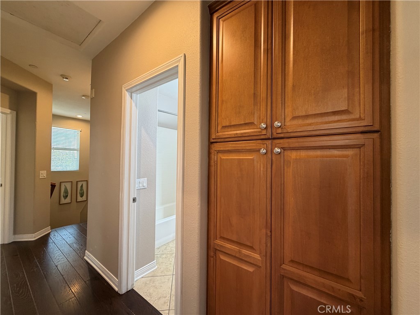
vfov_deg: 85.7
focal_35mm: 14
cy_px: 158
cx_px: 210
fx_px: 170
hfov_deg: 102.1
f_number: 2.2
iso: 250
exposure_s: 1/60
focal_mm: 2.22
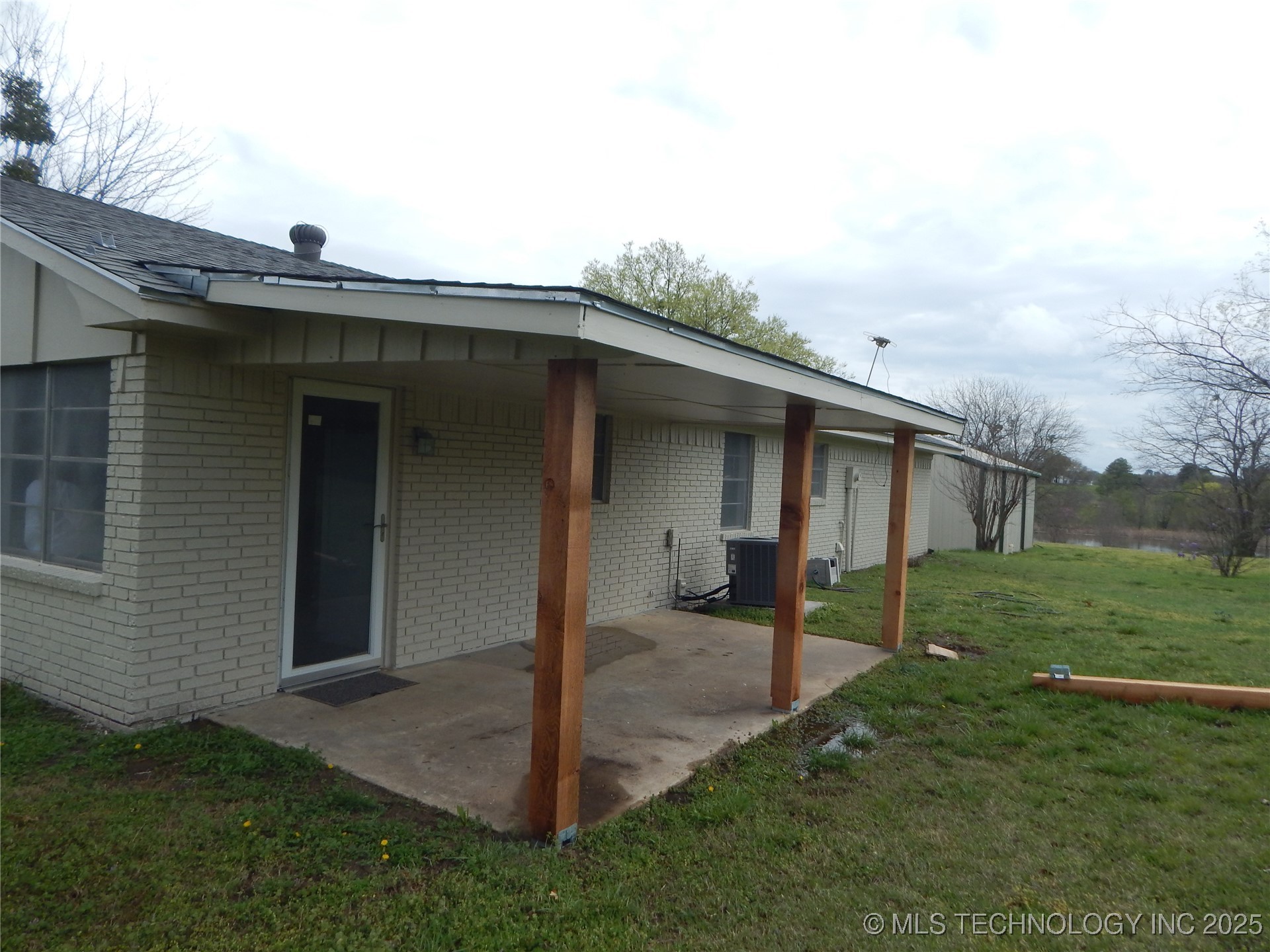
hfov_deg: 76.4
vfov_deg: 61.1
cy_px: 476
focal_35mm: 22
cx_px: 635
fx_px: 807
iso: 125
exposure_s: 1/400
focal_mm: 4
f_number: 6
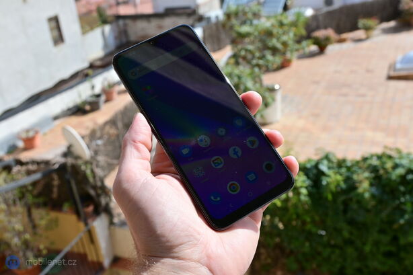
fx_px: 473
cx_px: 206
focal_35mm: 41
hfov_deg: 47.2
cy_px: 138
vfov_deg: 32.4
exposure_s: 1/200
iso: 100
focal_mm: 27.5
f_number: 7.1
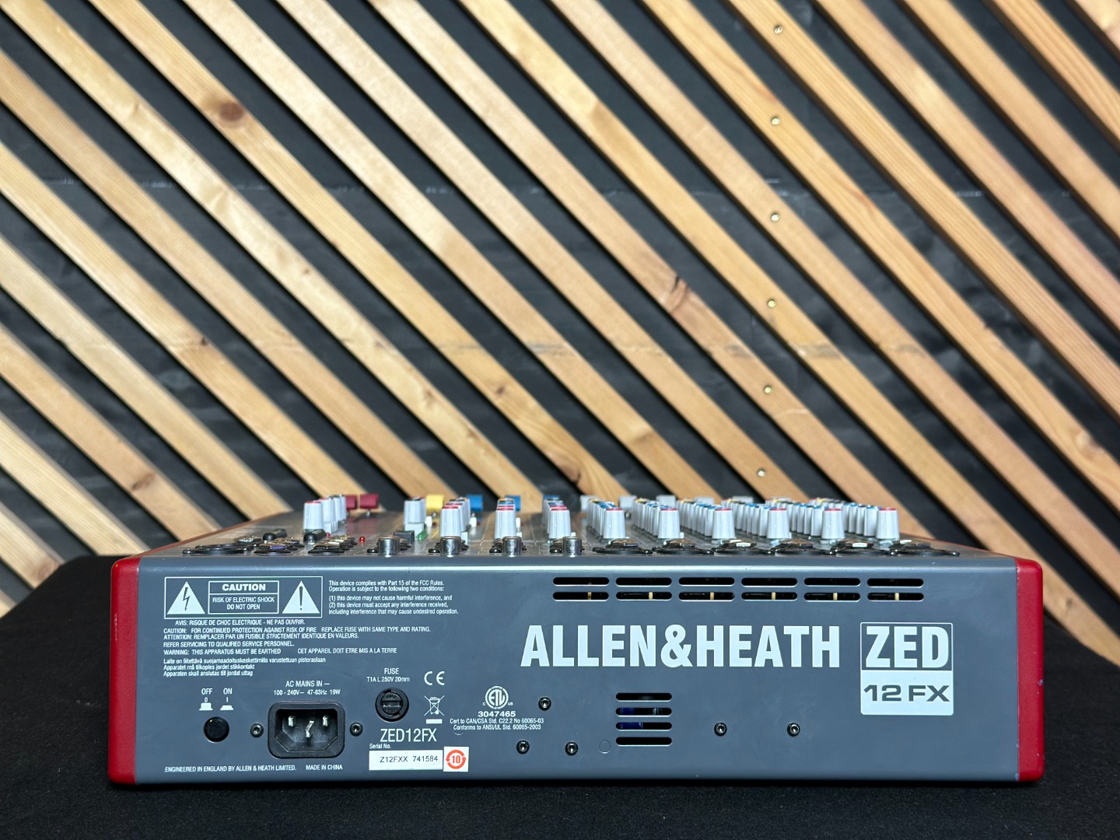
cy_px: 420
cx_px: 560
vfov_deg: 30.3
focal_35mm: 48
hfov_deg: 39.7
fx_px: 1553
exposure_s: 1/50
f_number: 1.78
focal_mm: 6.86
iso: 80
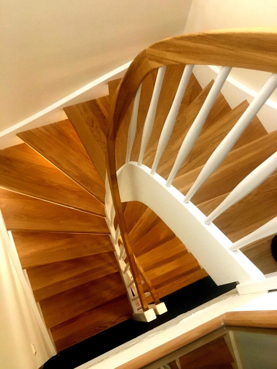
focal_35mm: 29
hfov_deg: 48.2
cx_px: 138
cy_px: 184
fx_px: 309
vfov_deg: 61.7
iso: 250
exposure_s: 1/25
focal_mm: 4.15
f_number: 2.2
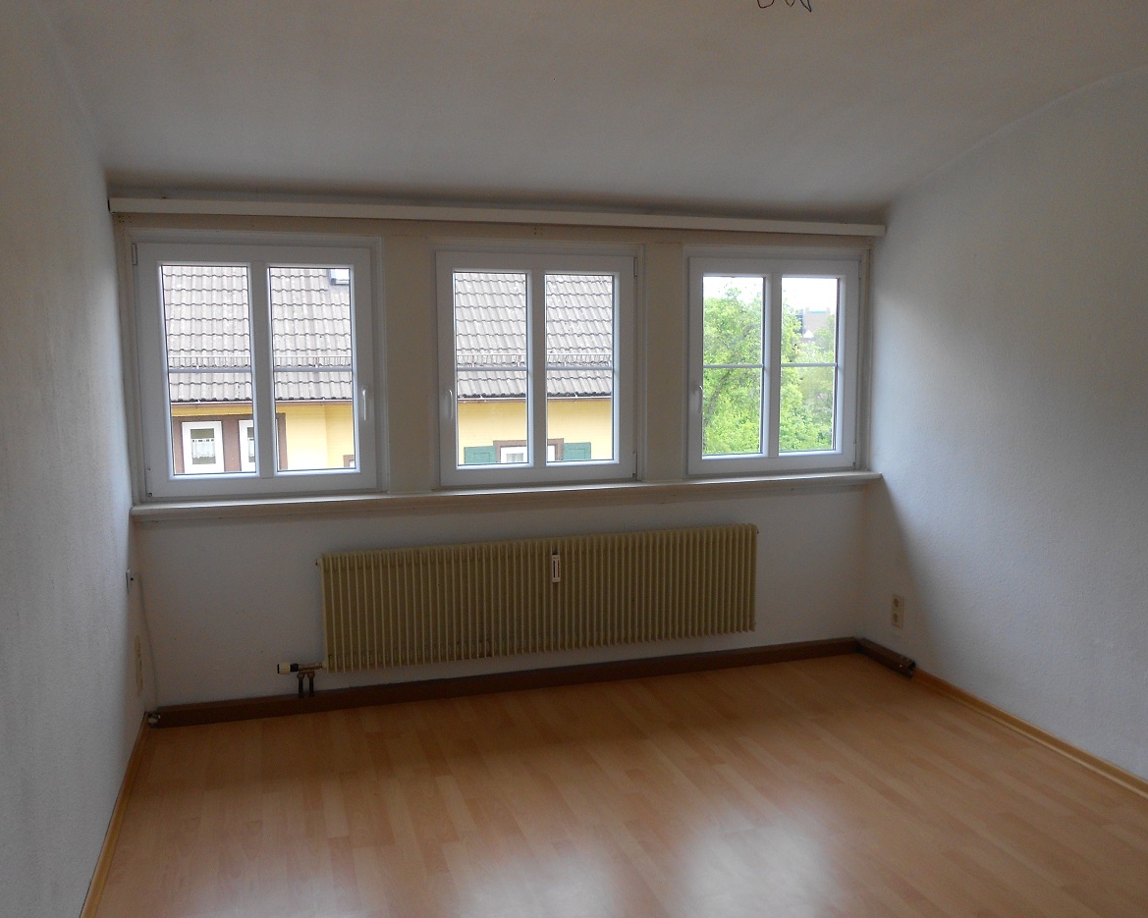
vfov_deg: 51.5
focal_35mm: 28
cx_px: 552
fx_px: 951
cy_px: 463
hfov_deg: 62.2
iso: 80
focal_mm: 4.6
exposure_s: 1/80
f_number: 3.2
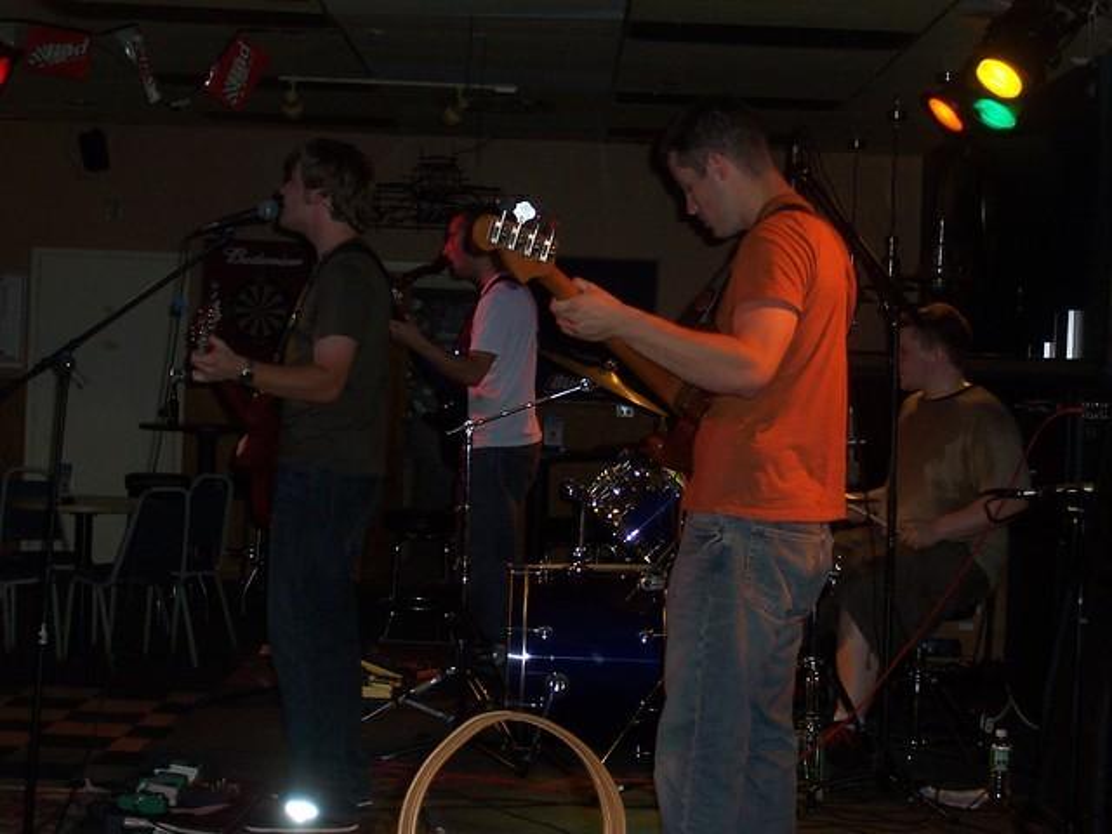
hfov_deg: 27.4
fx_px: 2281
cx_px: 556
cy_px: 417
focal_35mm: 71
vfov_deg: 20.7
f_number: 4
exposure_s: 1/90
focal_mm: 10.8
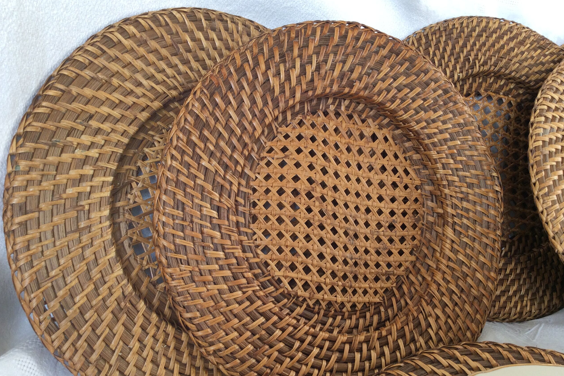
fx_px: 533
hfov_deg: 55.8
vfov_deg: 38.9
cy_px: 202
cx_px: 287
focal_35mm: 34
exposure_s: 1/100
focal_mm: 3.3
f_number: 2.4
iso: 40
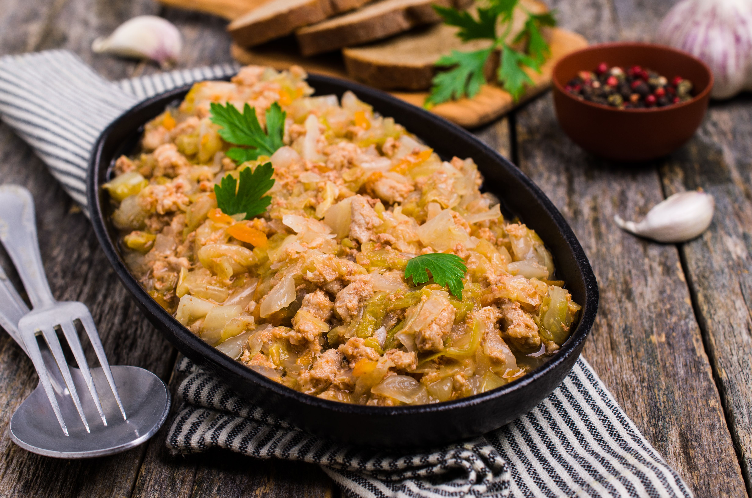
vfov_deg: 22.5
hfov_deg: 33.5
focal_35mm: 60
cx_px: 376
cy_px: 249
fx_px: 1251
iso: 125
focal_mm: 40
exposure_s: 1/160
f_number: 8
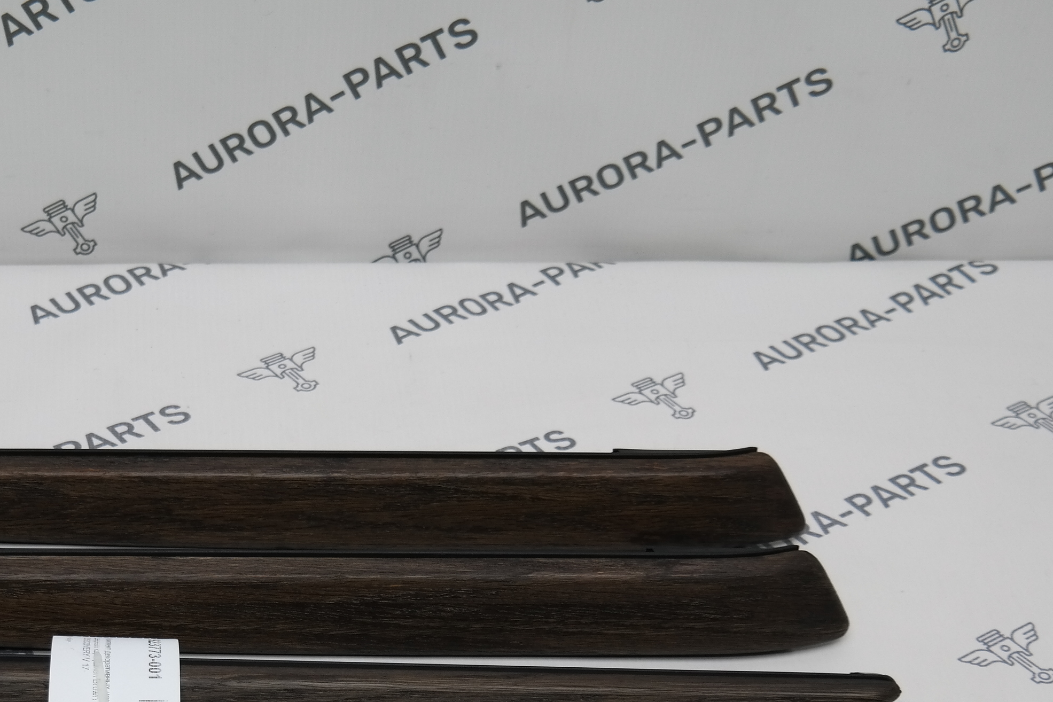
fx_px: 2077
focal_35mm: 71
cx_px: 264
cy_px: 665
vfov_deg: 18.8
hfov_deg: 28.0
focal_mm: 24
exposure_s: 1/100
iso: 200
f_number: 4
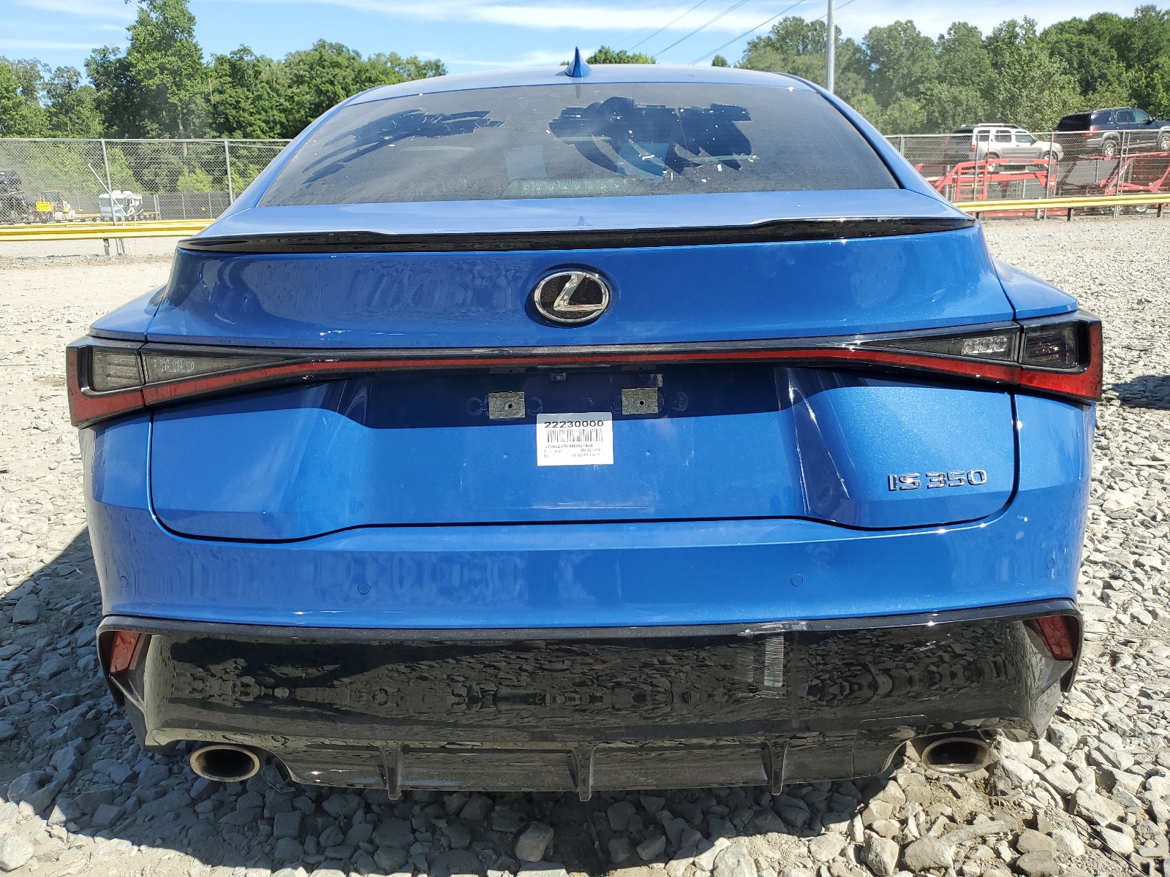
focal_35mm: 26
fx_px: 879
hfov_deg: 67.3
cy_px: 438
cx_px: 585
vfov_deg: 53.1
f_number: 1.5
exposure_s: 1/1667
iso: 50
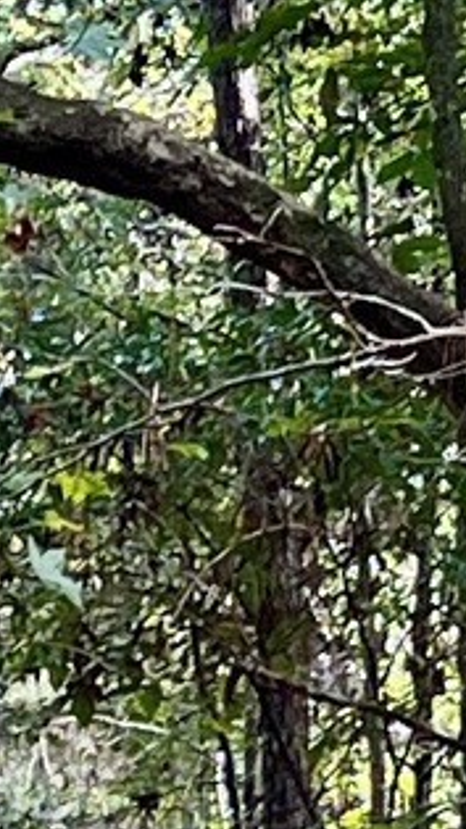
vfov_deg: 7.6
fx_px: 6068
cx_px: -408
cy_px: 1345
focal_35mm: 276
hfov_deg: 4.3
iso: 80
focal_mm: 5.7
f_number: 1.5
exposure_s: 1/121
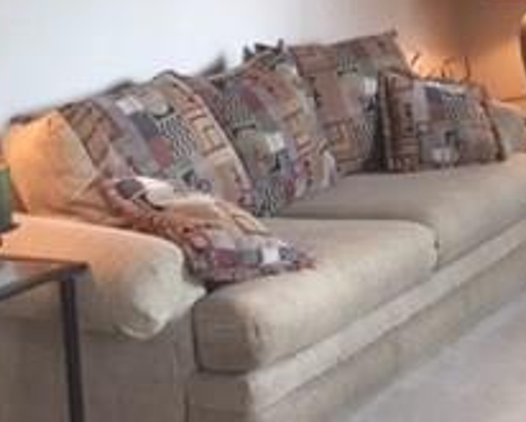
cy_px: 138
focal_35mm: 88
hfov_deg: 20.9
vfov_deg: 17.4
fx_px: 1371
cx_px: 541
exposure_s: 1/30
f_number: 2.2
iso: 200
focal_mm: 4.15
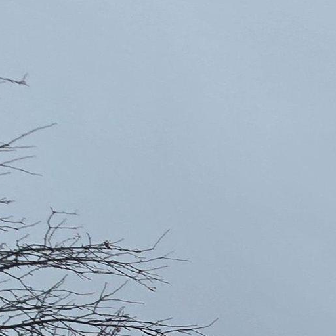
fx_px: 758
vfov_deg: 18.0
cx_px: 865
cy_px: 654
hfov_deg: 13.9
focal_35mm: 69
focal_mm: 2.2
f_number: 2.2
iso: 50
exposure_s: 1/1218
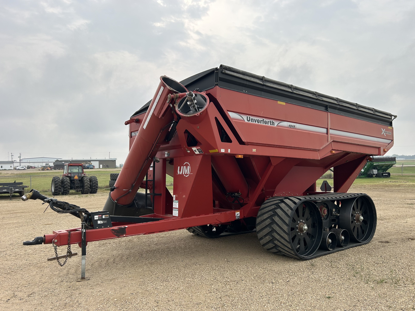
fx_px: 324
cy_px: 160
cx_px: 215
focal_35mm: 27
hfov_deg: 65.3
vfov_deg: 51.3
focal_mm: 5.7
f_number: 1.5
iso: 50
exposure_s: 1/2513
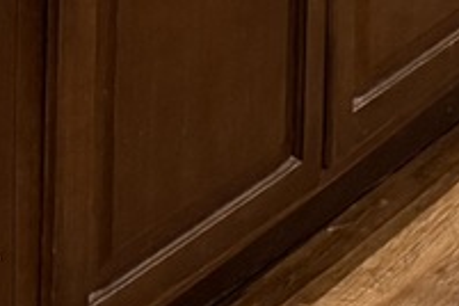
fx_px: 2282
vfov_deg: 6.7
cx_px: 742
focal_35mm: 179
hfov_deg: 10.9
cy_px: -712
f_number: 1.78
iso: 500
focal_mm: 6.76
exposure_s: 1/60
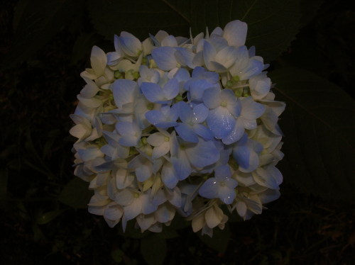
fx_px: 359
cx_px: 178
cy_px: 132
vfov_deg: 40.6
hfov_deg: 52.7
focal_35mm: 35
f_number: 5.6
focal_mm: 5.8
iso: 50
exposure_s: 1/60.1
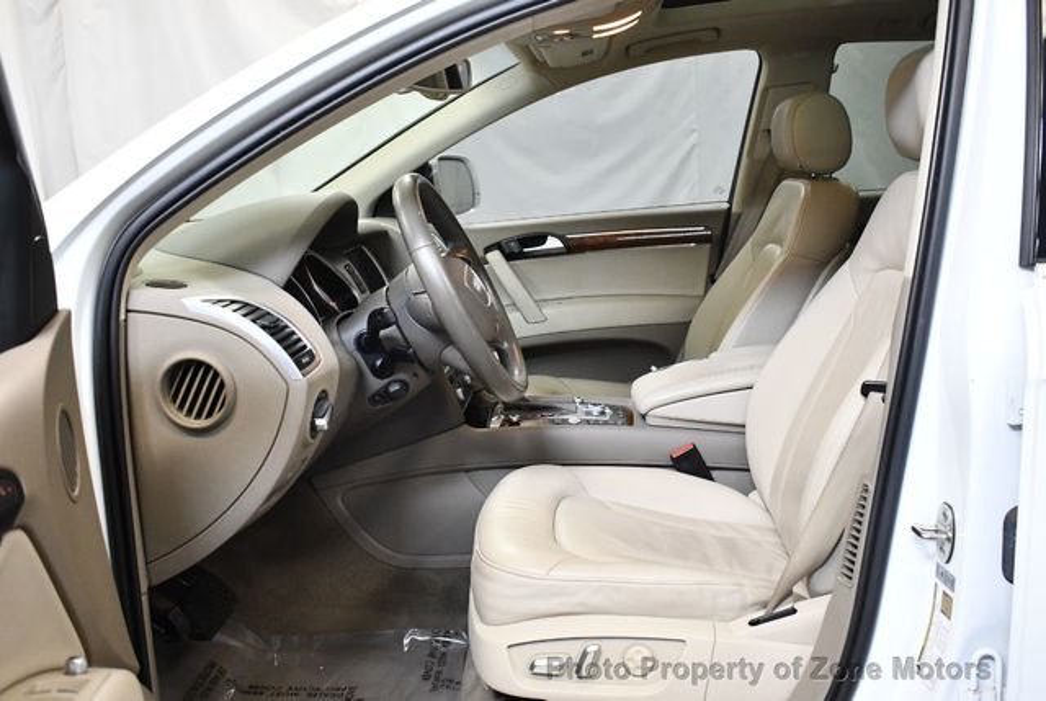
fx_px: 1048
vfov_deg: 37.0
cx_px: 523
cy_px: 350
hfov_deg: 53.1
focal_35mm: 36
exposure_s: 1/125
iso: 1800
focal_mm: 18
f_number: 3.5
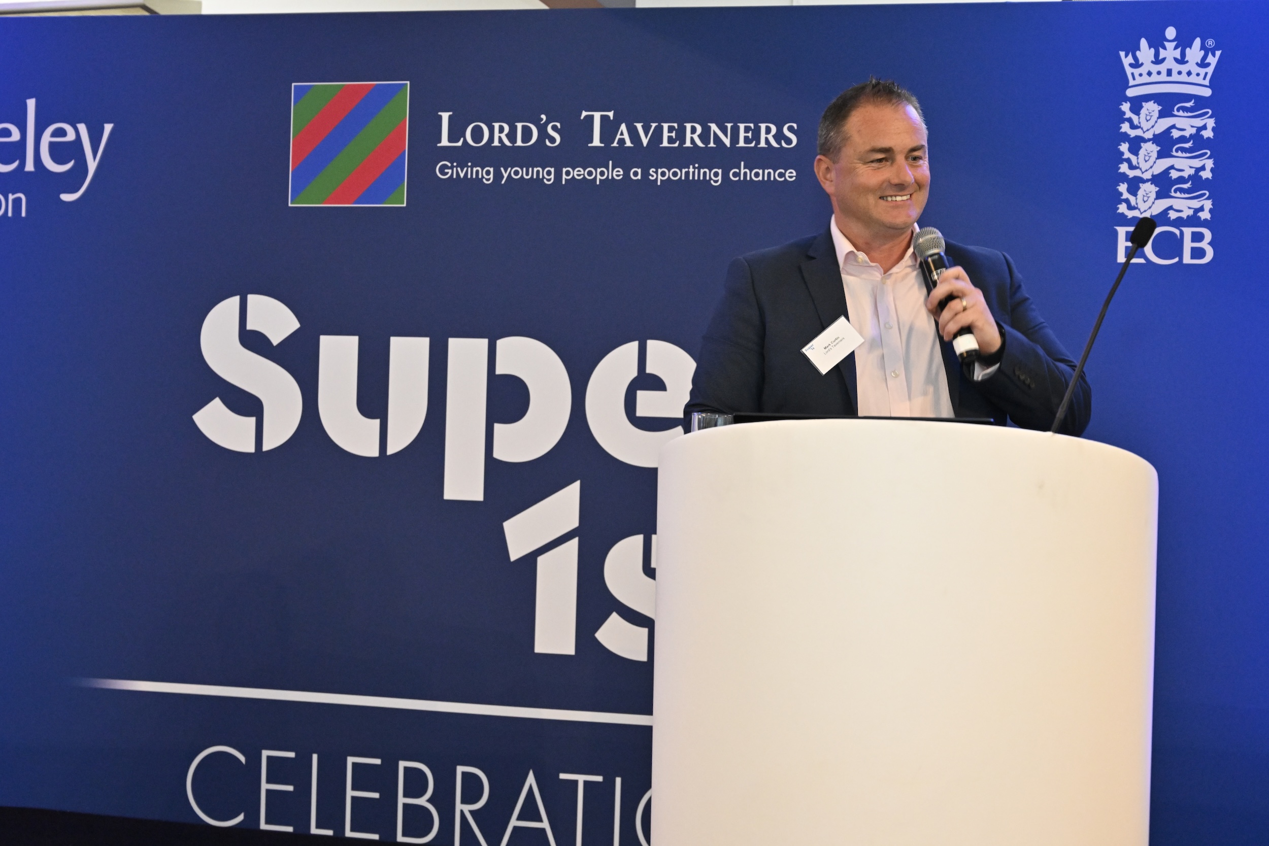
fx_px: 1727
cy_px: 423
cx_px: 634
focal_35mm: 49
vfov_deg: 27.5
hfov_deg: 40.3
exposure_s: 1/100
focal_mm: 49
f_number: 5.6
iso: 5000
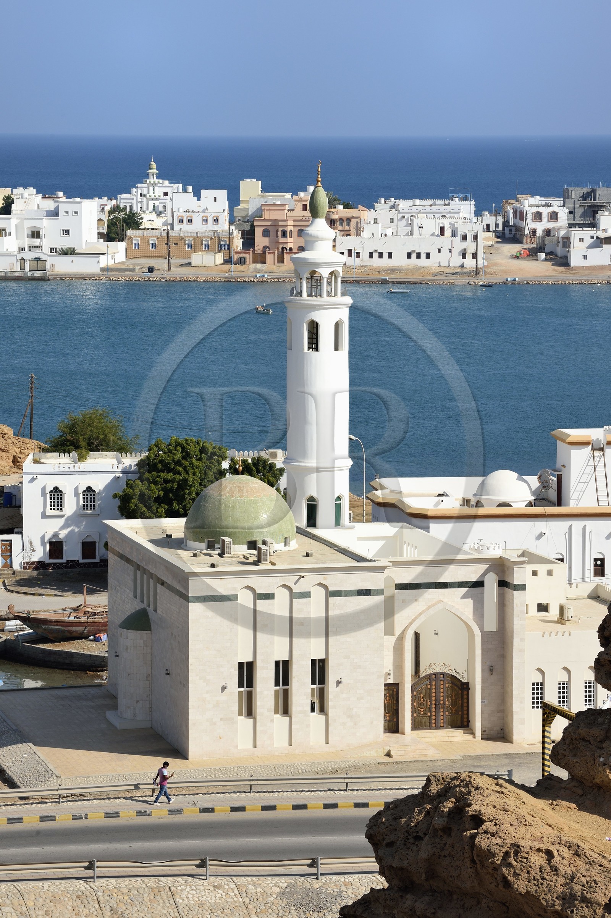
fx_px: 3058
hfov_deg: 11.4
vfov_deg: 17.1
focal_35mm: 120
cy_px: 459
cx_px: 306
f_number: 13
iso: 200
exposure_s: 1/400
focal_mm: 120
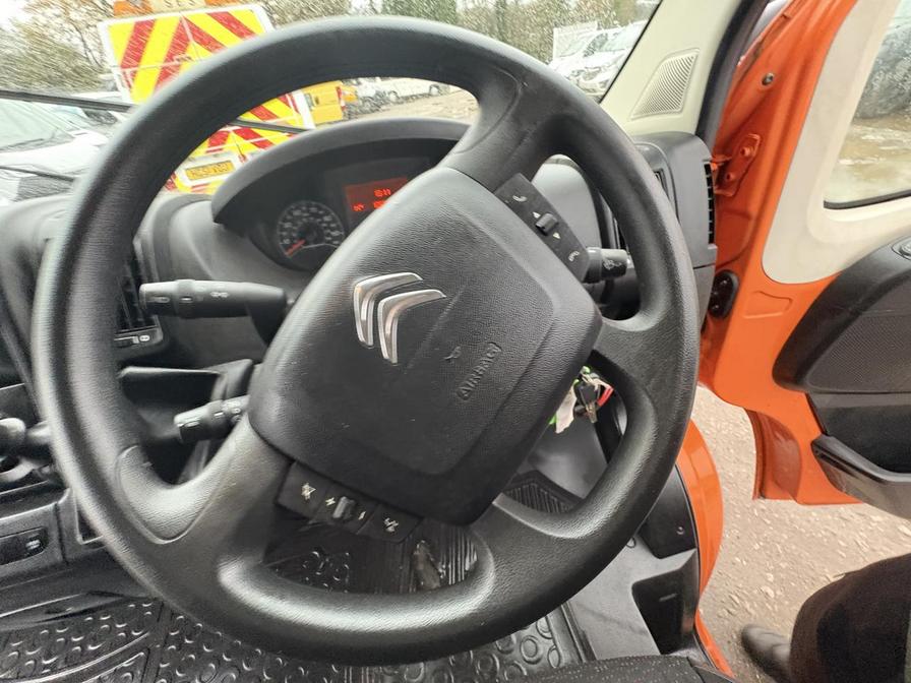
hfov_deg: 102.1
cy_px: 342
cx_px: 456
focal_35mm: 14
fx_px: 368
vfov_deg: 85.7
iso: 800
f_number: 2.2
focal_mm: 2.22
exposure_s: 1/42
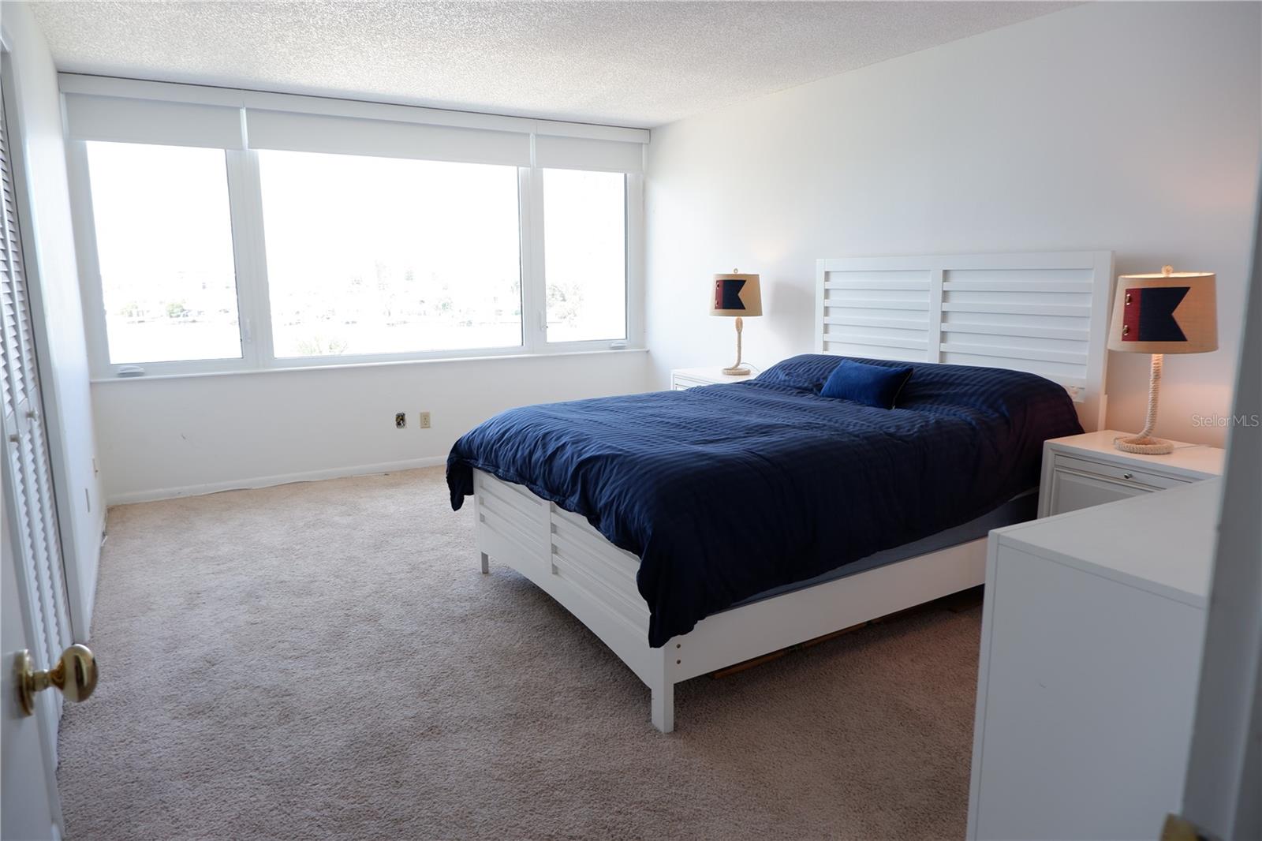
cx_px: 631
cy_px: 420
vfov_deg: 55.1
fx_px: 806
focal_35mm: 23
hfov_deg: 76.1
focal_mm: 15
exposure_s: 1/75
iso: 200
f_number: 3.5
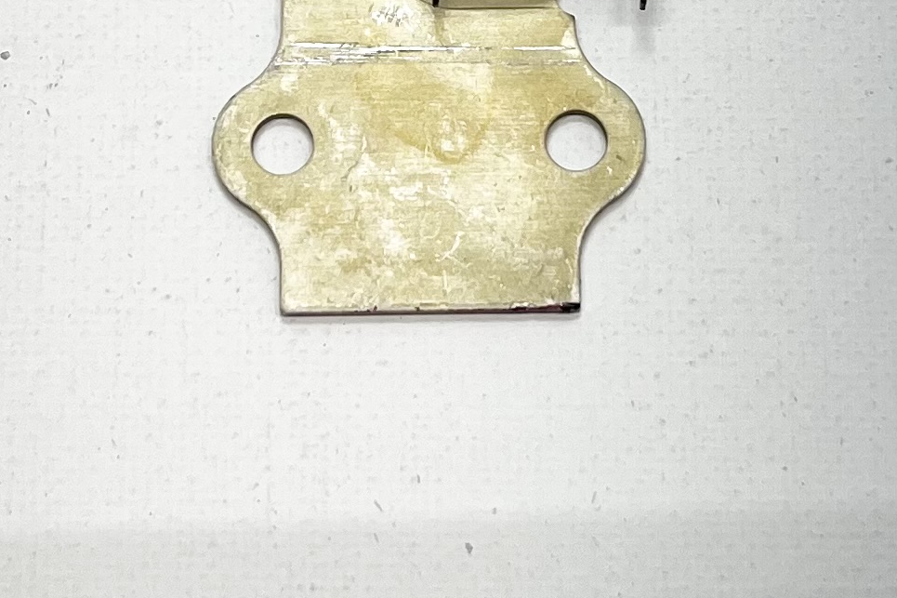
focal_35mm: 37
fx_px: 922
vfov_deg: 33.4
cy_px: 27
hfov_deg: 51.9
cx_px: 439
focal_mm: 5.1
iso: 50
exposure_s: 1/506
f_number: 1.6
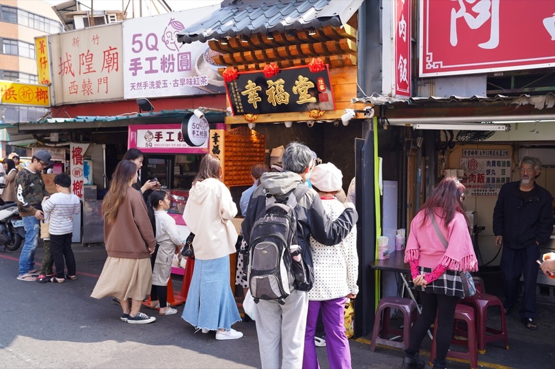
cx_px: 278
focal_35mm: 33
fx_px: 508
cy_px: 184
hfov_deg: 57.3
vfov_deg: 39.9
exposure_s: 1/125
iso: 160
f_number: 5.6
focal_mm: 33
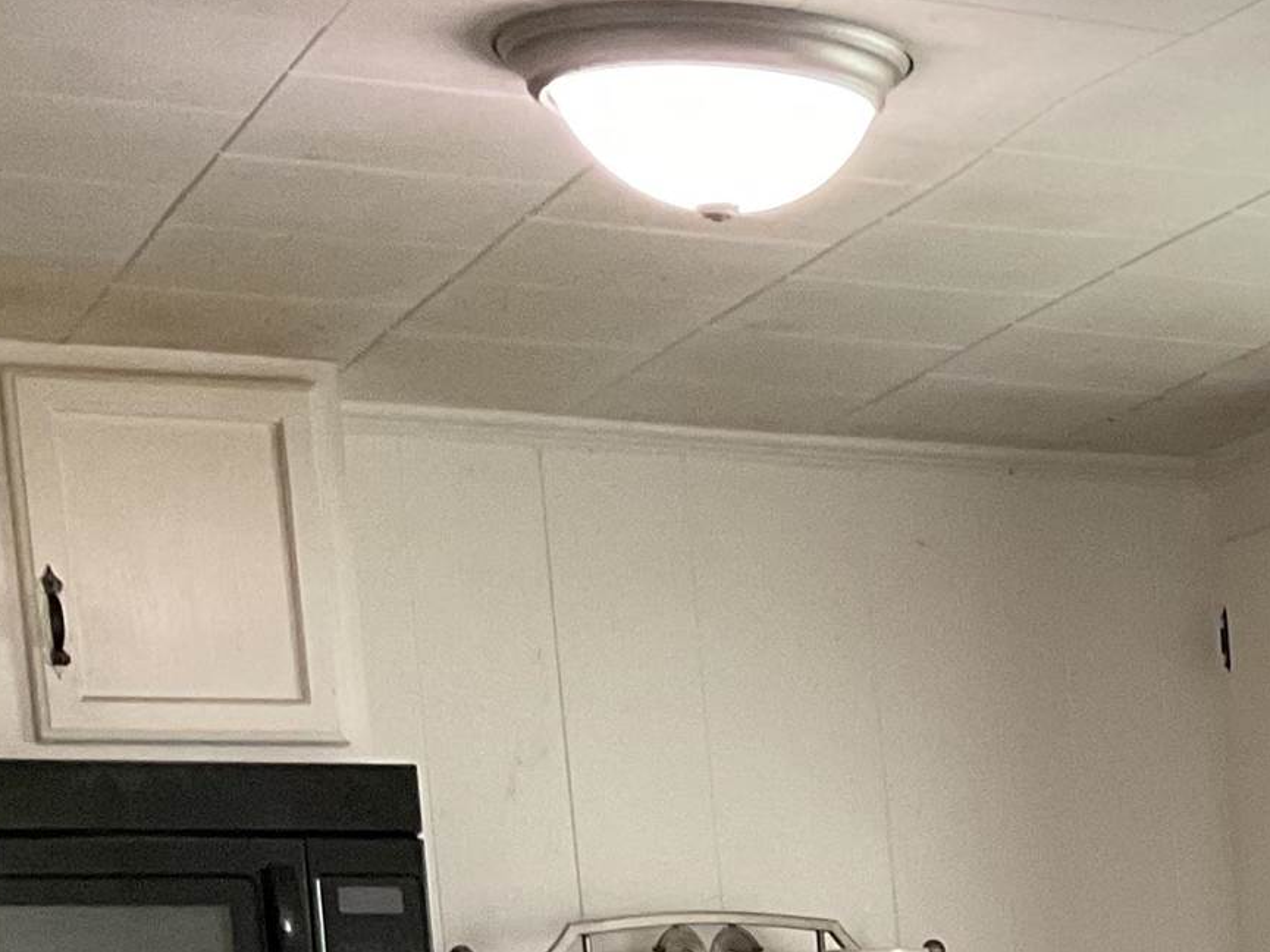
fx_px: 3779
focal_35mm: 103
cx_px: 1956
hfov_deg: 17.1
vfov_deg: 13.3
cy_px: 1587
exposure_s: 1/60
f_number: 1.8
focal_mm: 3
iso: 160
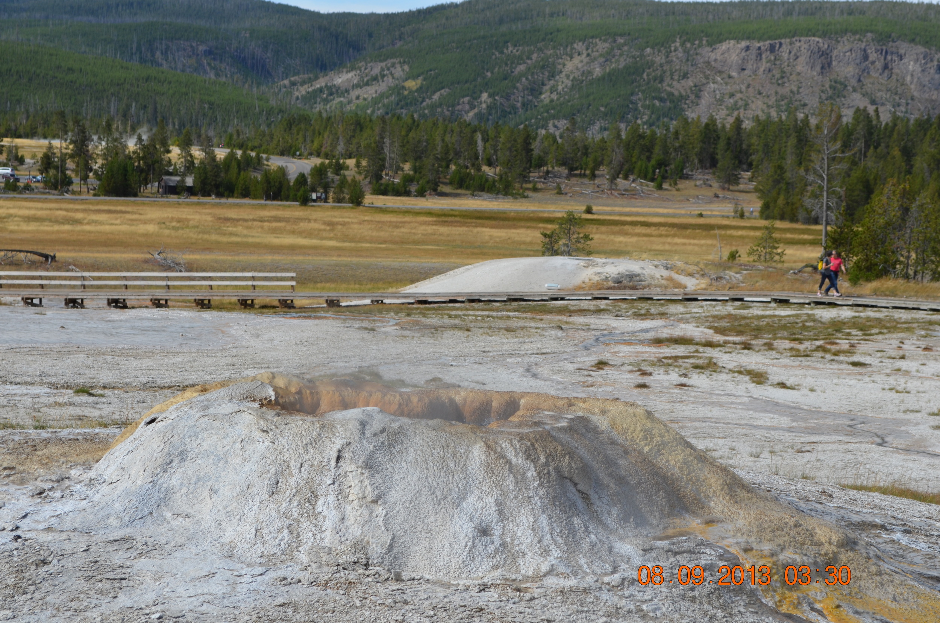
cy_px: 312
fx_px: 2150
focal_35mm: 82
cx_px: 470
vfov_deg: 16.5
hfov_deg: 24.7
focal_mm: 55
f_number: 8
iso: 200
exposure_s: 1/500
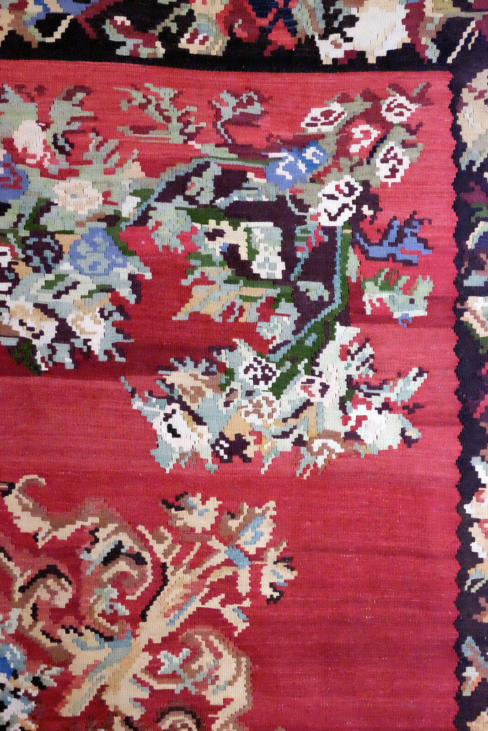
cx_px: 244
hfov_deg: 28.7
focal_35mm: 47
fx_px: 955
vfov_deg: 41.9
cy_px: 366
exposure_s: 1/180
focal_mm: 31.5
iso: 25600
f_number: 7.1
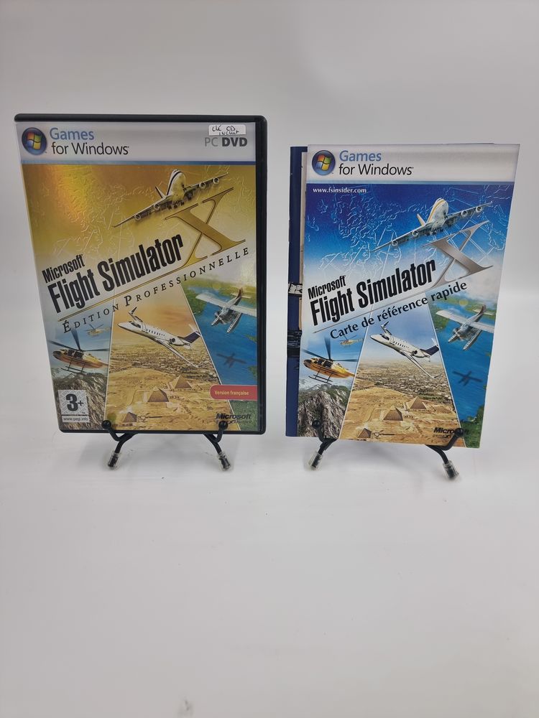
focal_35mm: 24
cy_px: 359
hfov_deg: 56.8
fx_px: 498
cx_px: 270
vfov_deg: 71.6
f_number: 1.8
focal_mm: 6.7
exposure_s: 1/139
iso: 50
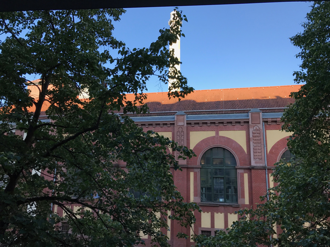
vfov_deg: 49.7
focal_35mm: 28
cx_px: 165
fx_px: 267
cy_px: 124
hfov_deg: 63.4
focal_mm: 3.99
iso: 20
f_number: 1.8
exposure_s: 1/704
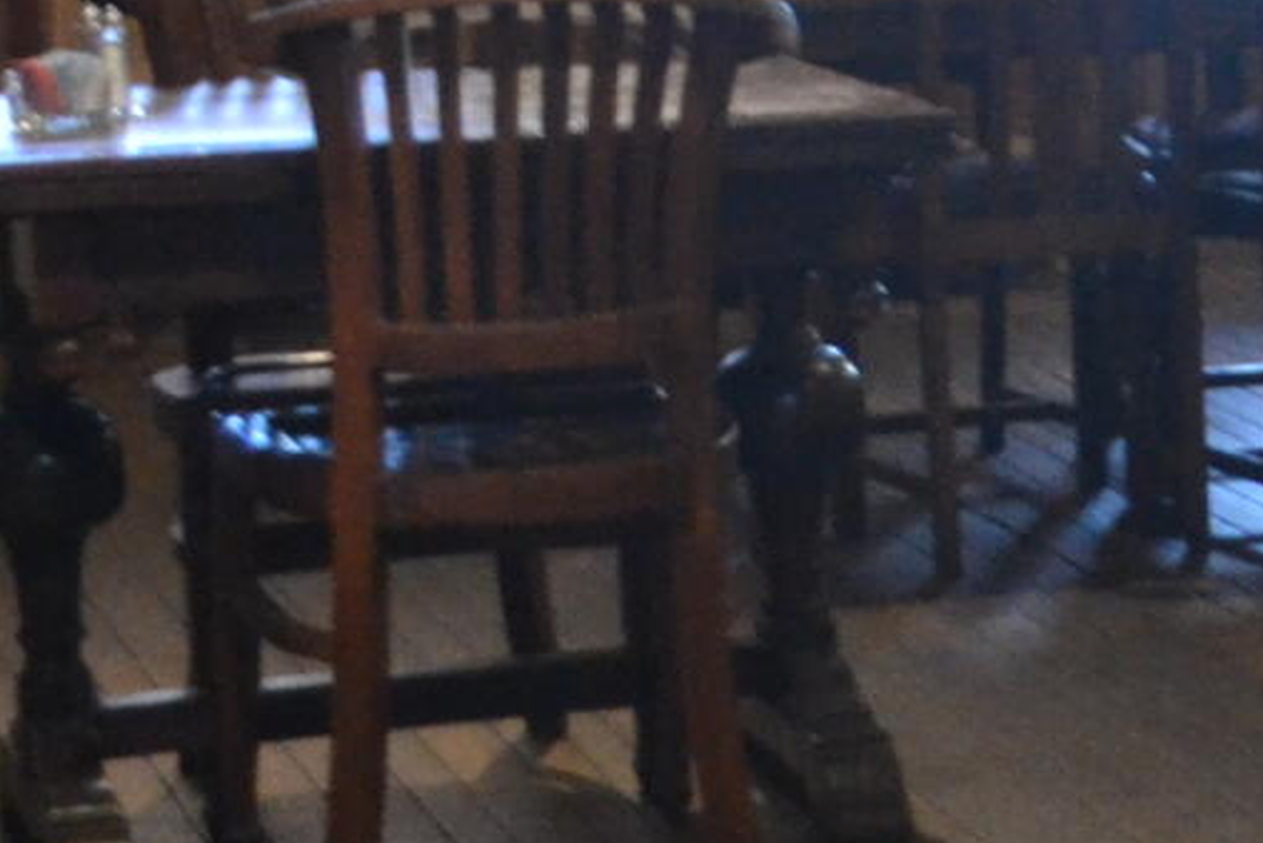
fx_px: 5616
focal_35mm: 160
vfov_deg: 8.5
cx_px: 2903
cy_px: -244
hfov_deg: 11.1
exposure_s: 1/15
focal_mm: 18
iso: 1800
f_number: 3.5
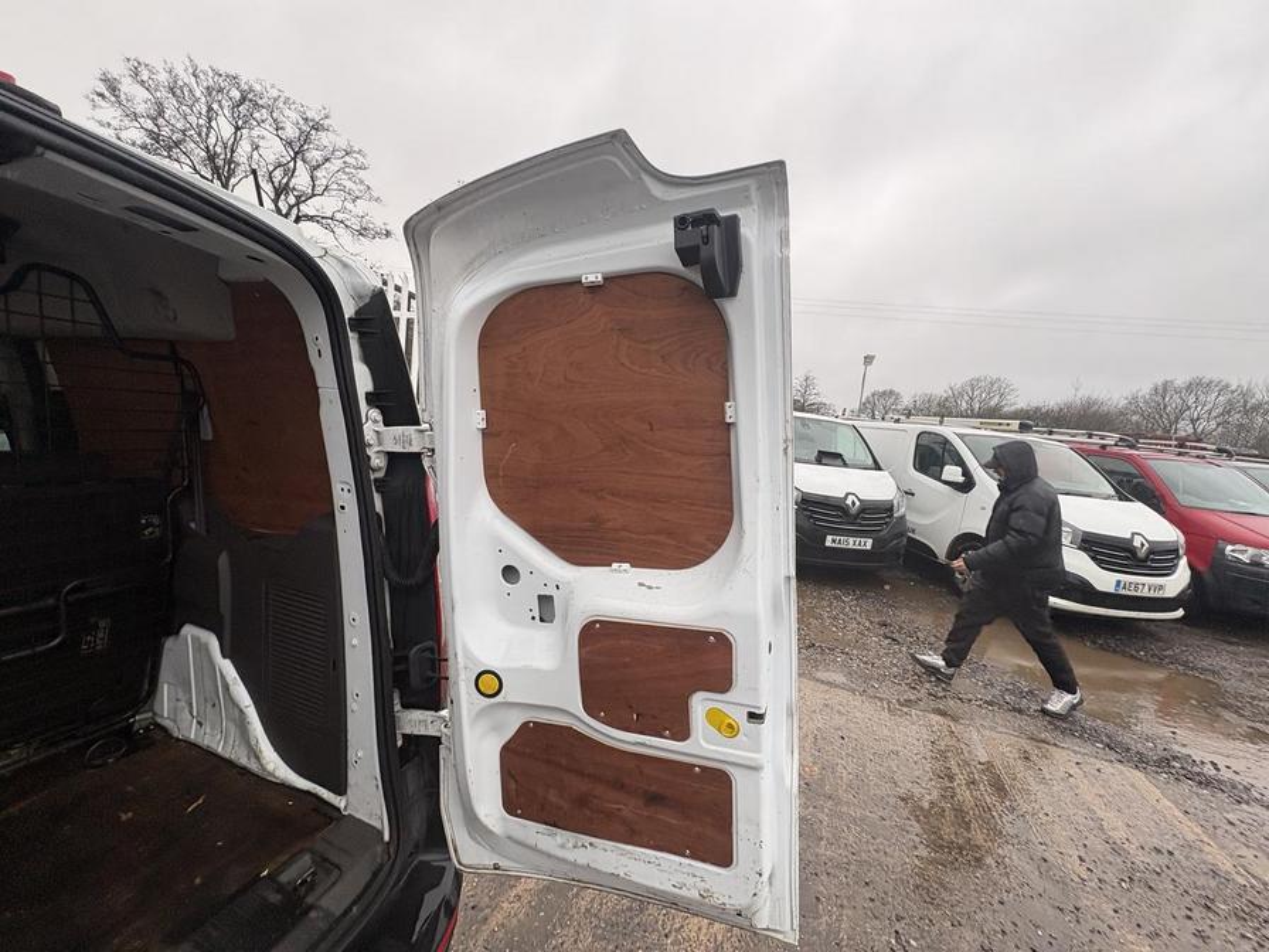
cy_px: 476
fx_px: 513
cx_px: 634
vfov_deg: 85.7
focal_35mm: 14
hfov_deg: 102.1
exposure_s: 1/99
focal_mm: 2.22
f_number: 2.2
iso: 100
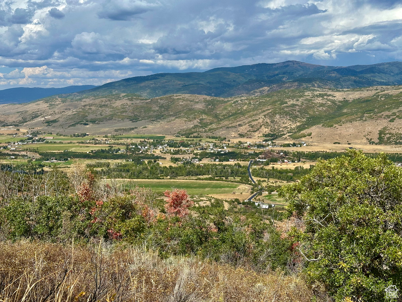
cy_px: 151
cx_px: 201
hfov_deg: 39.7
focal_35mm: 48
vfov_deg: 30.3
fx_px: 557
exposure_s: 1/5000
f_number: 1.78
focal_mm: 6.86
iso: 64
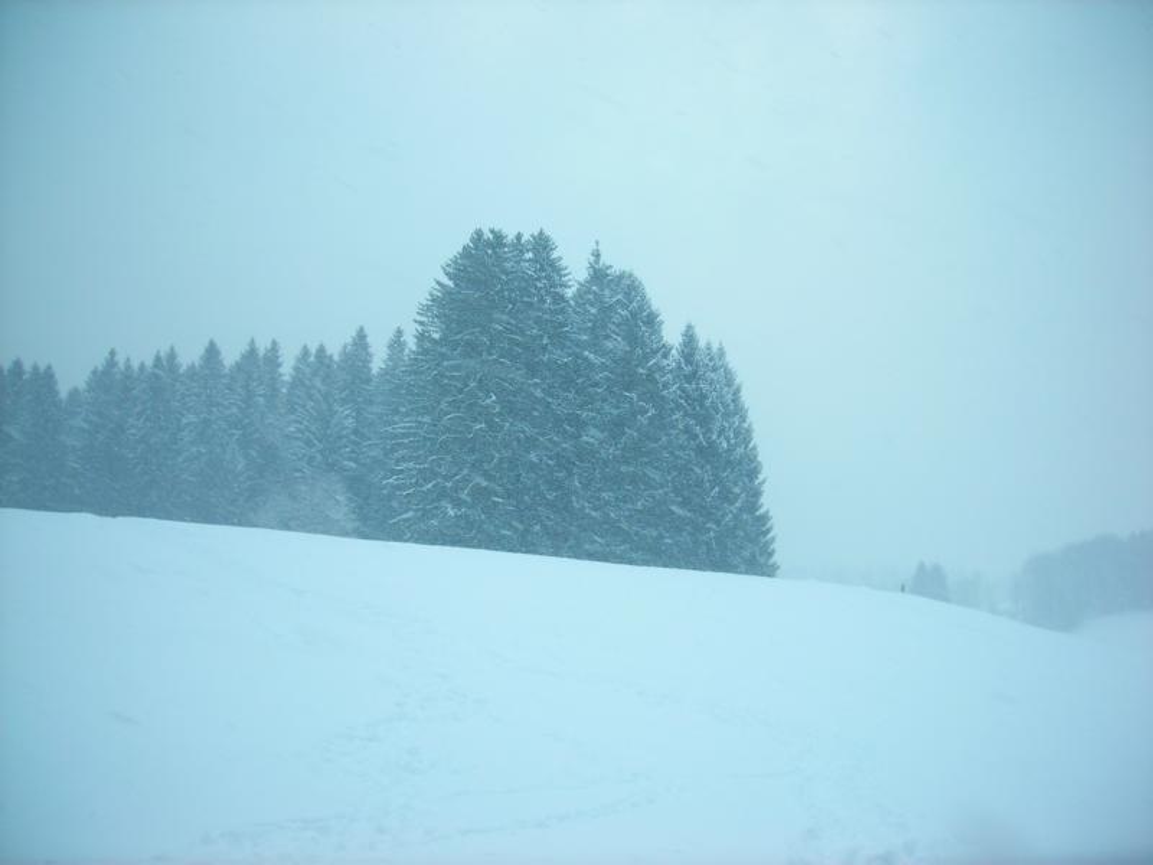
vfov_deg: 37.7
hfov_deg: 49.0
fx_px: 1266
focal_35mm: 38
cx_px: 576
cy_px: 432
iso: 50
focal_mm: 6.3
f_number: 6.4
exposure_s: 1/160
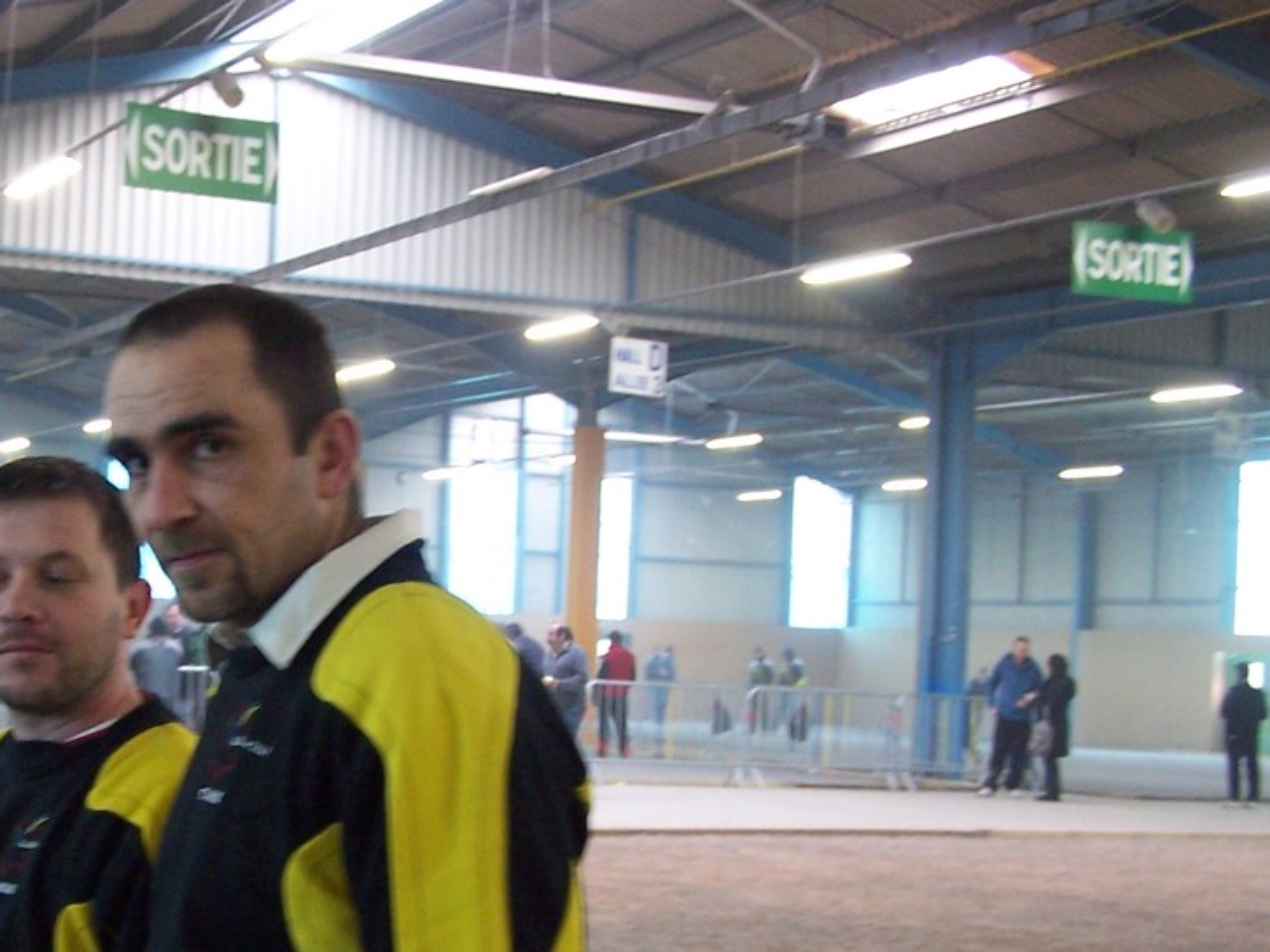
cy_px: 632
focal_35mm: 67
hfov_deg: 28.4
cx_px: 268
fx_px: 2457
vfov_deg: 21.8
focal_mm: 6.3
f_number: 2.8
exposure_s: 1/10
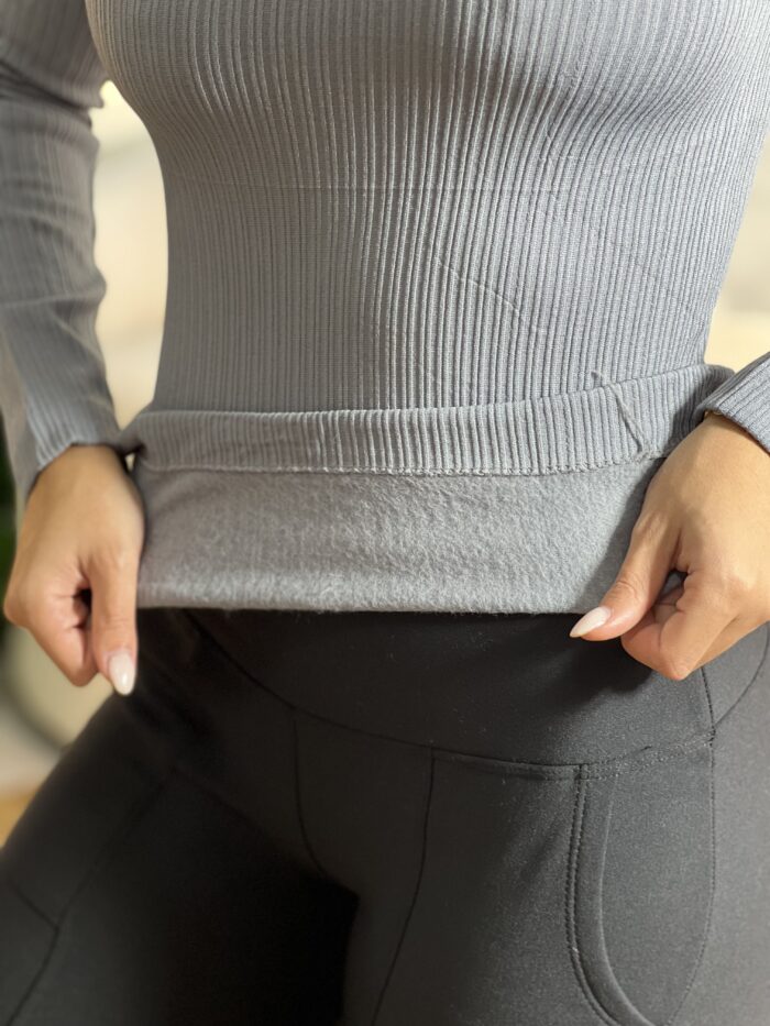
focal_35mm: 77
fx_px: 2283
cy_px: 513
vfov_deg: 25.3
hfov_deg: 19.1
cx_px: 385
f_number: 2.8
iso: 160
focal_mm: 9
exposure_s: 1/40
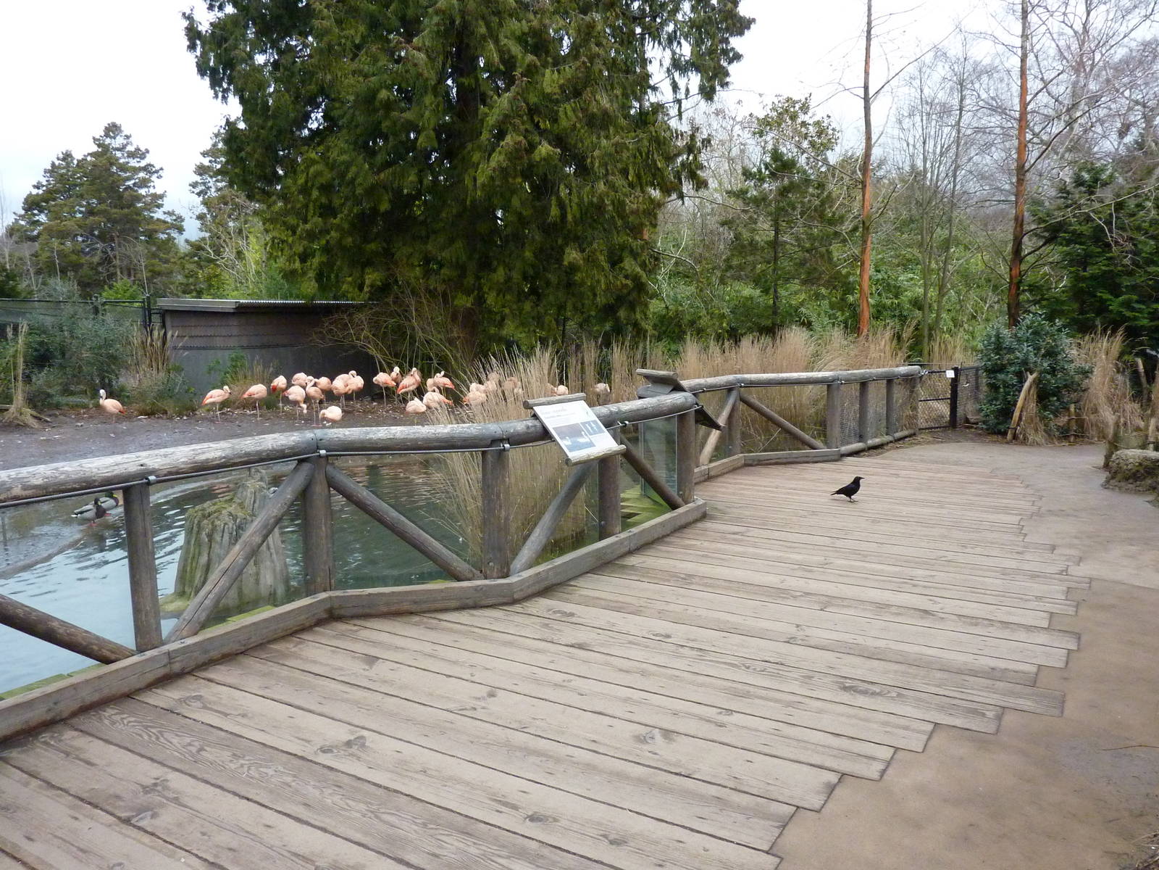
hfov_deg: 69.4
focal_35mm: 25
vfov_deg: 54.9
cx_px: 580
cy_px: 435
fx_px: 837
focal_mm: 4.1
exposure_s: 1/400
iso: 400
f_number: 3.3
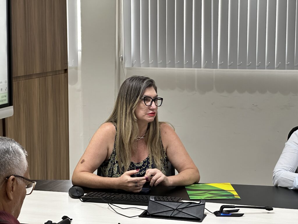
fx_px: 663
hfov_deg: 25.3
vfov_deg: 19.1
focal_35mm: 77
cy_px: 112
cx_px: 149
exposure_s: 1/60
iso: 320
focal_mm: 9
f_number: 2.8
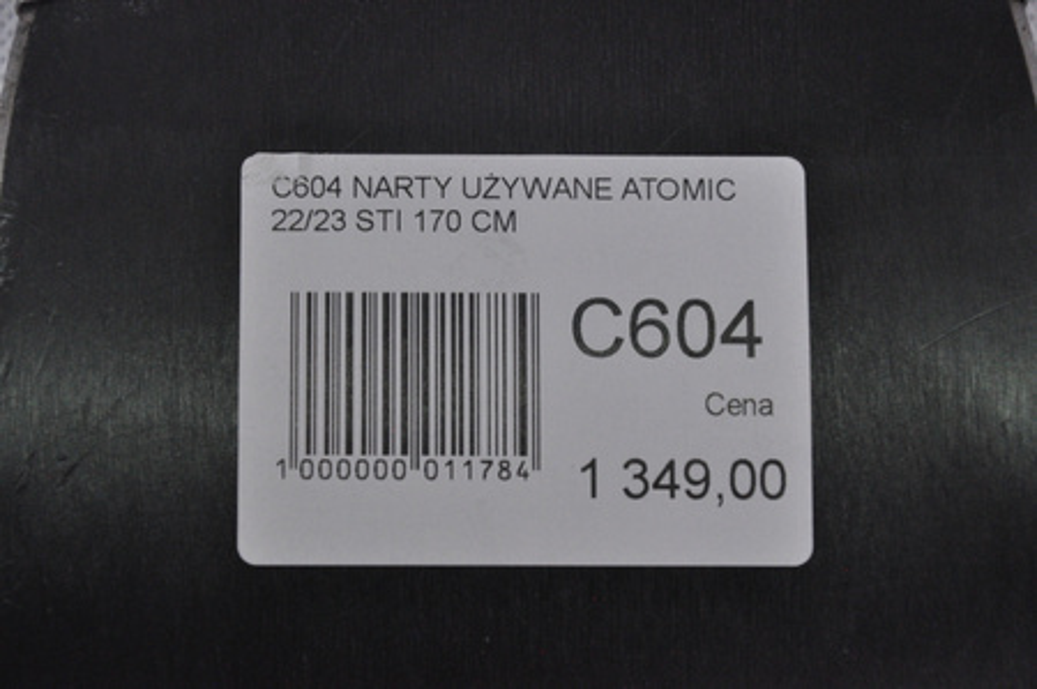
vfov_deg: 8.7
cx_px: 518
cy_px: 344
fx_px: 4532
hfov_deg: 13.1
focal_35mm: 158
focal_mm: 105
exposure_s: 1/125
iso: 3200
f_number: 8
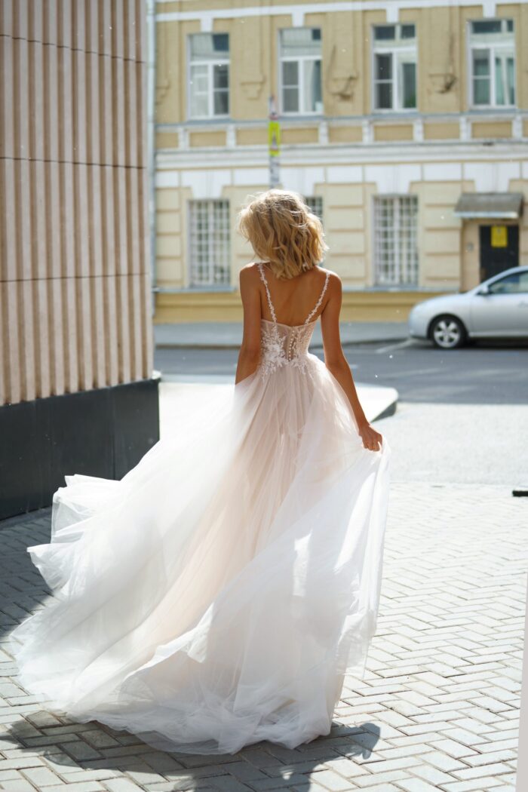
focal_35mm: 70
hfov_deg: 19.5
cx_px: 264
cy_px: 396
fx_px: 1540
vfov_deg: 28.8
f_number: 2.8
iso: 320
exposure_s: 1/1600
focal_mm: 70
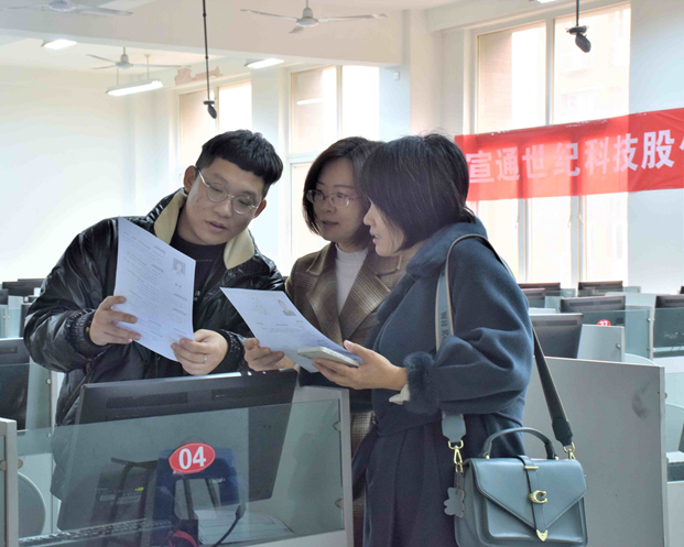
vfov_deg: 22.5
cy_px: 273
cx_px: 306
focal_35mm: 68
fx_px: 1377
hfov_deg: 27.9
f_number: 11
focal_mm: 40
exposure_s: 1/13
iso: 800
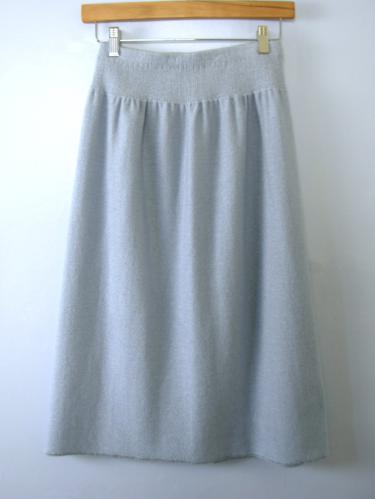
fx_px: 592
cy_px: 231
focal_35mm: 41
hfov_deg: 35.1
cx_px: 177
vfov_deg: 45.7
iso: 50
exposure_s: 1/19.6
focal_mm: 6.3
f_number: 2.9
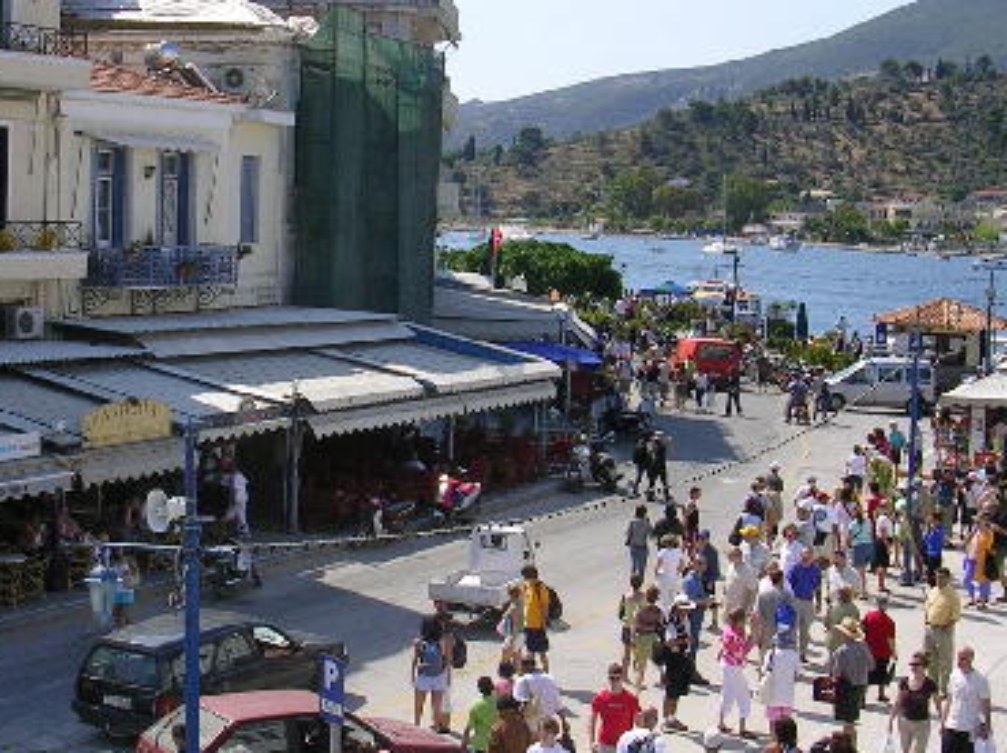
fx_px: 1947
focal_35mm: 67
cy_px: 271
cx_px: 388
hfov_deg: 28.9
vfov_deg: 21.8
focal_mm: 5.8
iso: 50
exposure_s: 1/340
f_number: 5.6
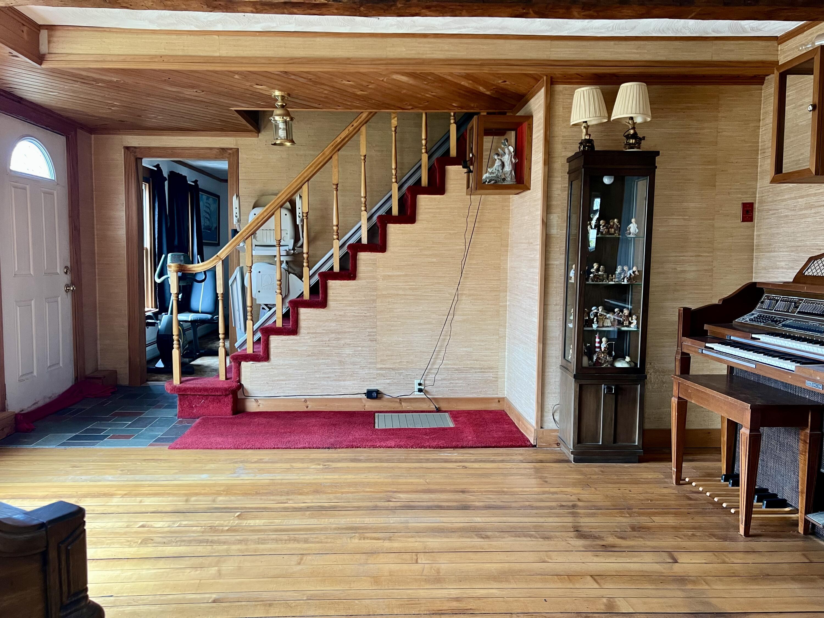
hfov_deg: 67.3
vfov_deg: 53.1
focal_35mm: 26
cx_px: 412
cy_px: 309
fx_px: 619
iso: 250
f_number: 1.5
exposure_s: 1/60
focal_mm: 5.7
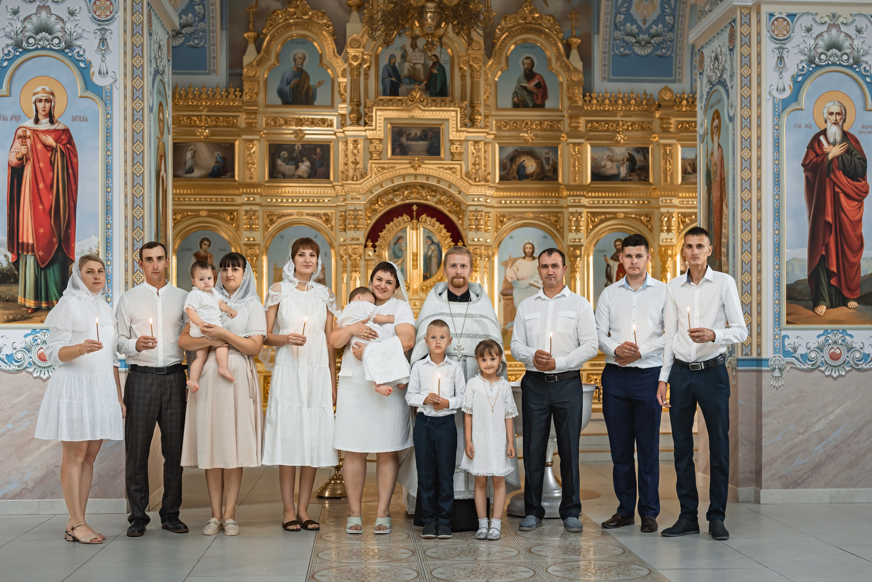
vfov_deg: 29.9
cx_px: 436
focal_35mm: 45
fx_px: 1090
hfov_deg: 43.6
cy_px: 291
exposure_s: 1/160
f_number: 3.2
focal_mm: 45
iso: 800
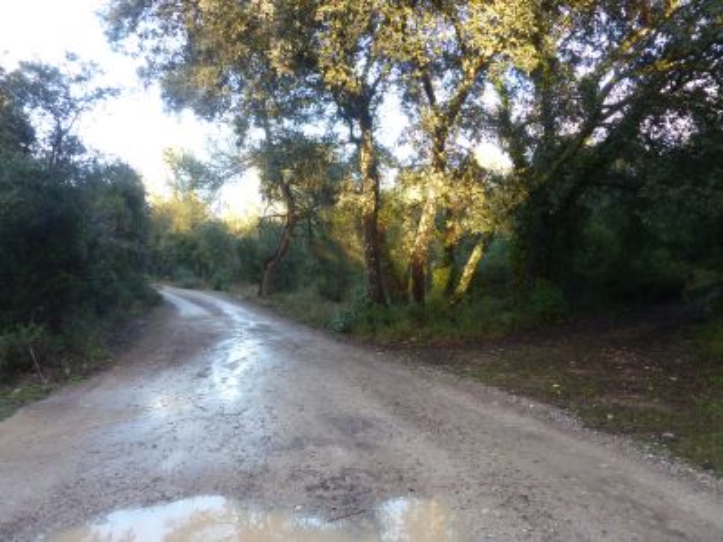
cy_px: 271
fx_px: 522
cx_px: 362
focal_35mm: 25
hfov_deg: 69.4
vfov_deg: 54.9
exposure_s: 1/60
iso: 250
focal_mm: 4.1
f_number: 3.3
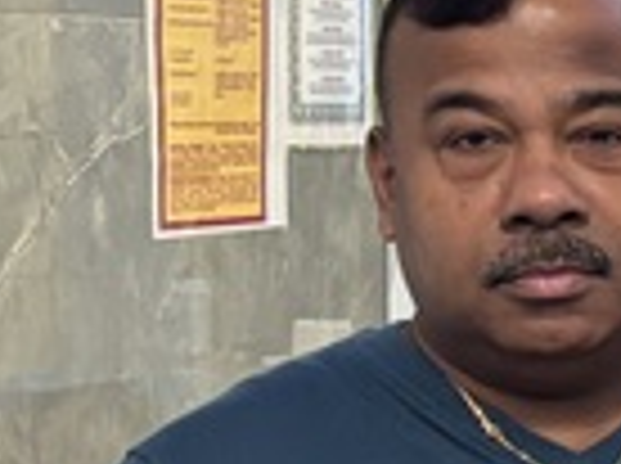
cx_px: 1620
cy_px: 369
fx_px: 3456
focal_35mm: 193
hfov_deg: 9.0
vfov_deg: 7.7
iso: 250
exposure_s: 1/50
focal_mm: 5.96
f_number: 1.6
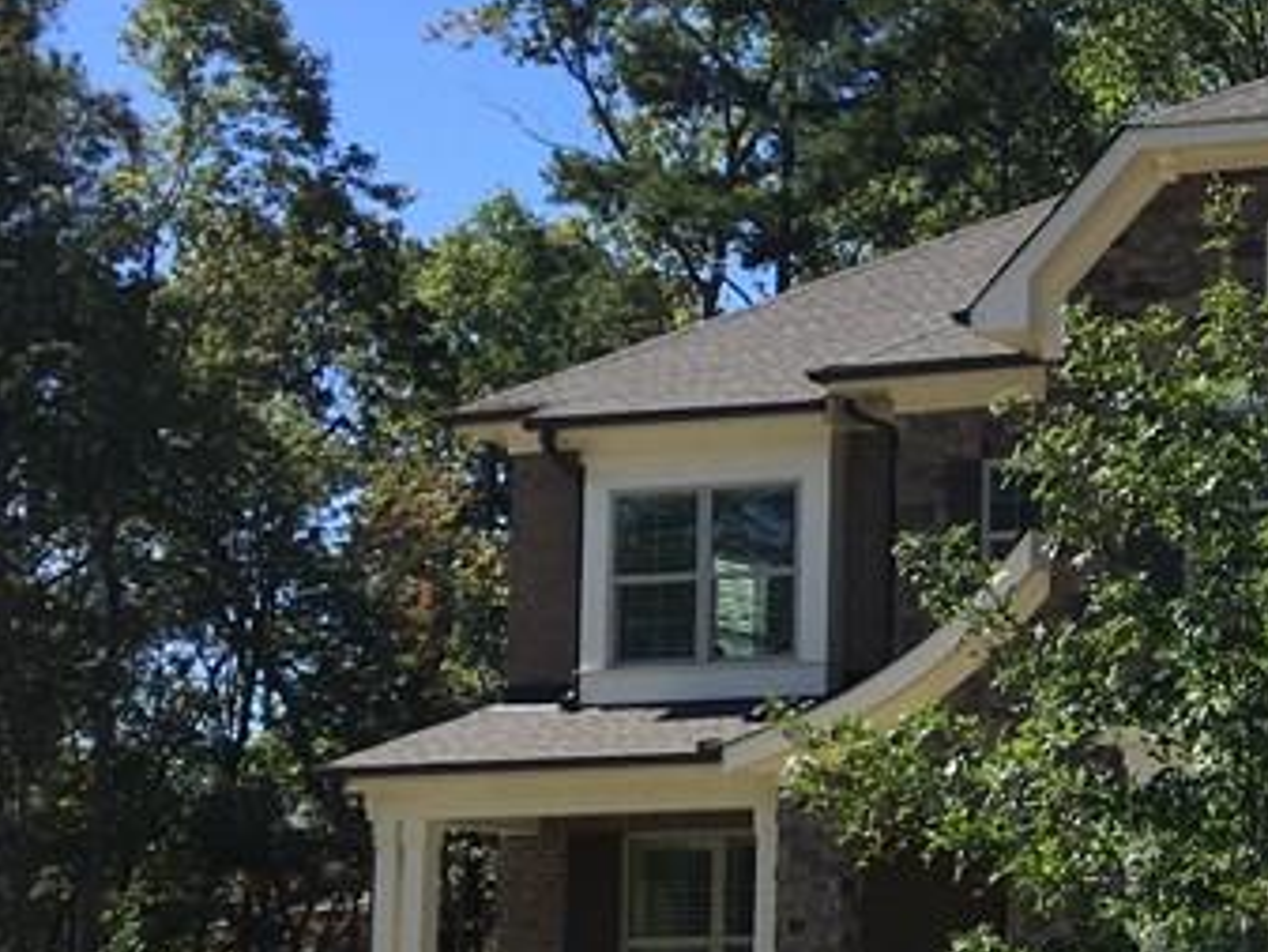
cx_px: 1802
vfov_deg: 16.7
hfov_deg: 19.8
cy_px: 730
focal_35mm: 88
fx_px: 3225
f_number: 2.2
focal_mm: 4.15
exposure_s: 1/1425
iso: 25
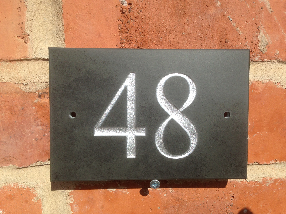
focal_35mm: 33
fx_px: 273
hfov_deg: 55.4
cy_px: 107
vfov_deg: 42.9
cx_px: 143
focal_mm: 4.12
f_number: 2.4
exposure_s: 1/2710
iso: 50
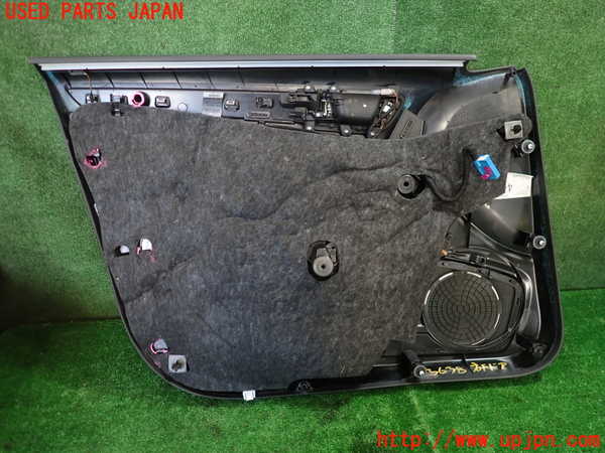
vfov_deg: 54.9
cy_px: 226
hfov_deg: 69.4
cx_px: 302
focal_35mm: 25
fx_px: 437
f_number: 2
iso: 200
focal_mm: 4.5
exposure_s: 1/50
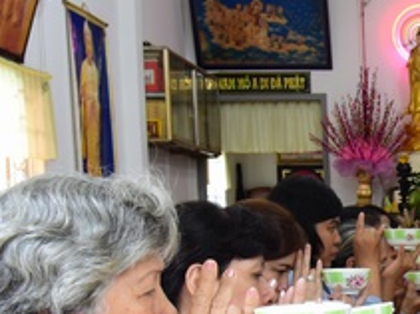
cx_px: 589
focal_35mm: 95
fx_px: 1152
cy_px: 328
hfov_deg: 18.7
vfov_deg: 15.2
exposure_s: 1/80
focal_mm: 32
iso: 2500
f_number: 8
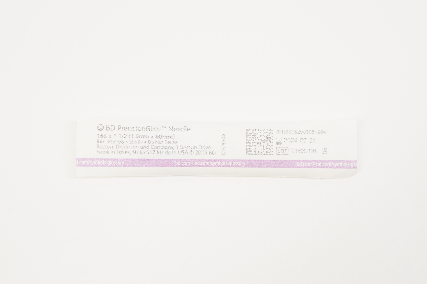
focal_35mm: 76
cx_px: 214
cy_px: 142
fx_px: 906
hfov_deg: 26.5
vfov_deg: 17.8
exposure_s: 1/50
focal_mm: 51
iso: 400
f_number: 6.3
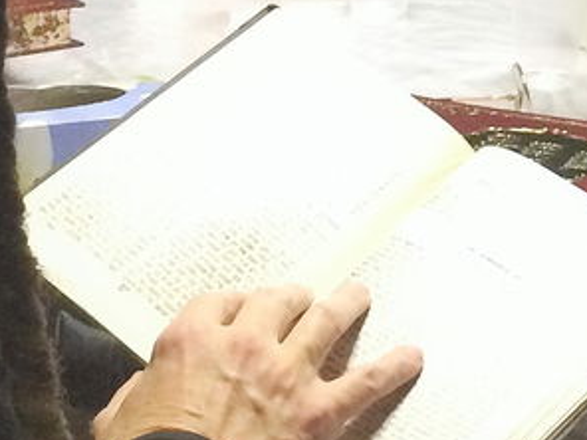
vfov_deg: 10.6
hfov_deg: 13.7
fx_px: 2323
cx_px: 831
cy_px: -125
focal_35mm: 137
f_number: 2.2
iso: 200
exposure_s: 1/30
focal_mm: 4.15
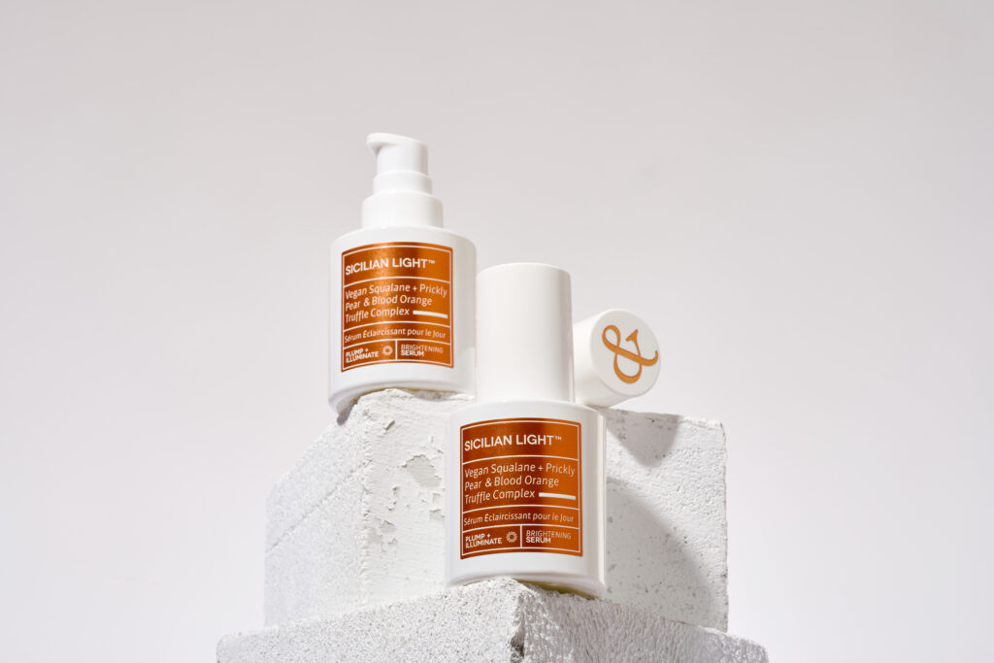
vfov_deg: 13.0
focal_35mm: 105
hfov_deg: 19.5
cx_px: 497
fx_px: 2899
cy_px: 332
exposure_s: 1/160
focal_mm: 105
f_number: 22
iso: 64
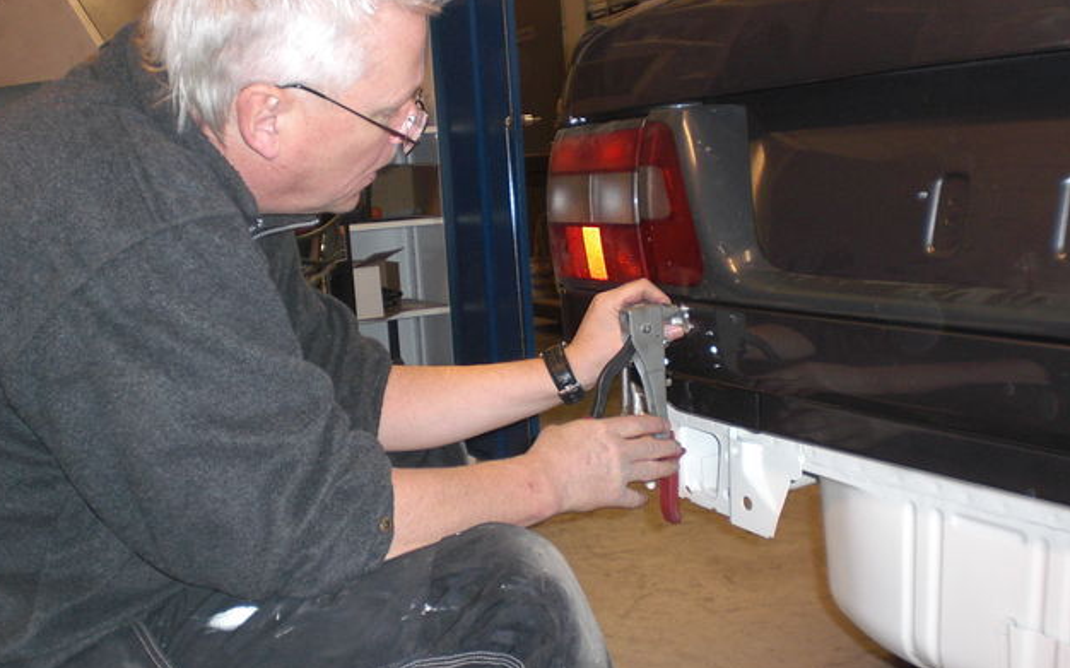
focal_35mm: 39
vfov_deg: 32.7
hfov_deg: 50.4
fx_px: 1137
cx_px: 525
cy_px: 349
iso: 200
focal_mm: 6.3
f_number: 3.1
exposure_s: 1/60
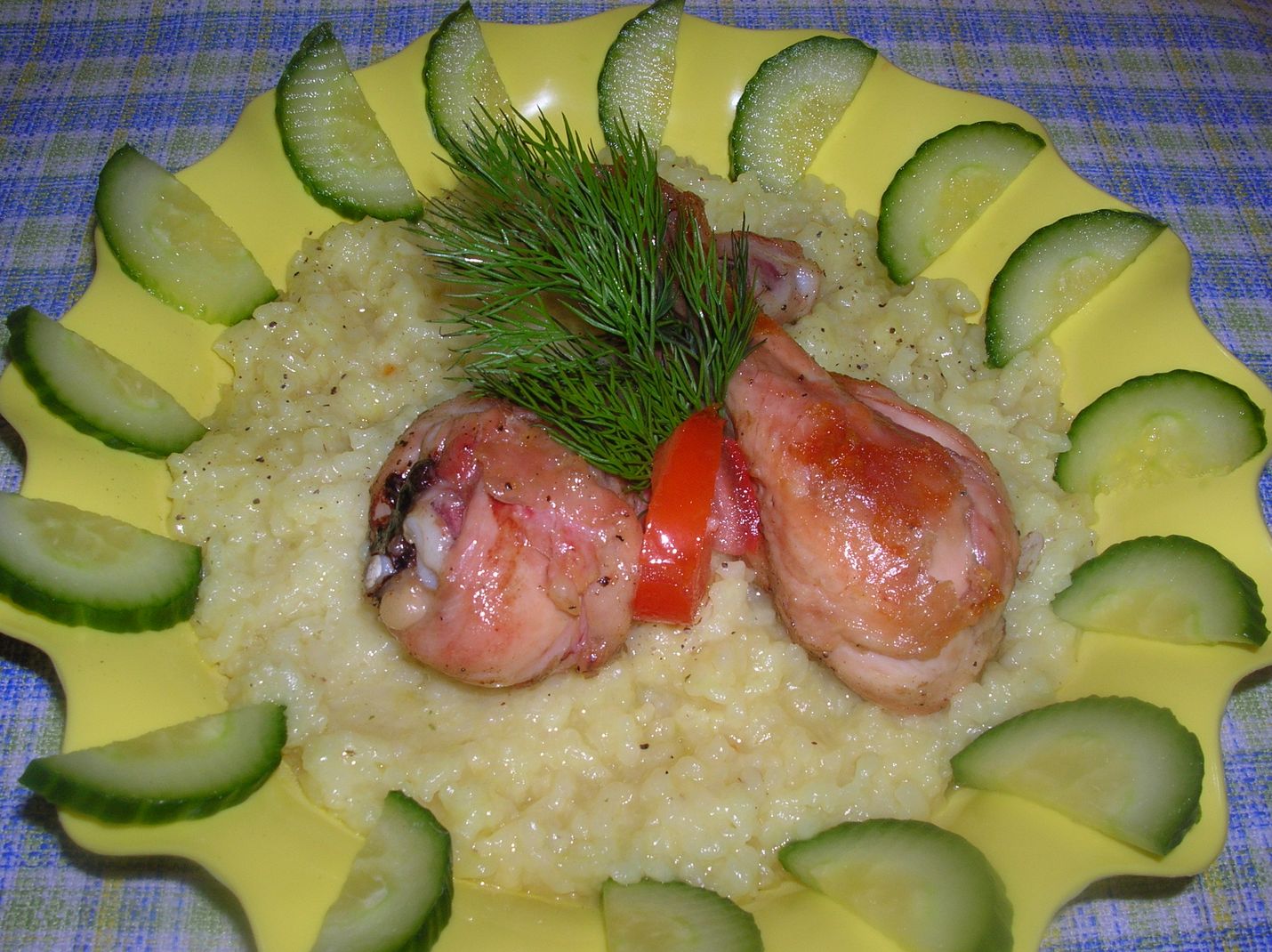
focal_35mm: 35
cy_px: 476
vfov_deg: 40.6
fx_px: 1285
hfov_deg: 52.7
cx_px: 636
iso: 50
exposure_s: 1/60.1
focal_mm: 5.8
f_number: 5.6
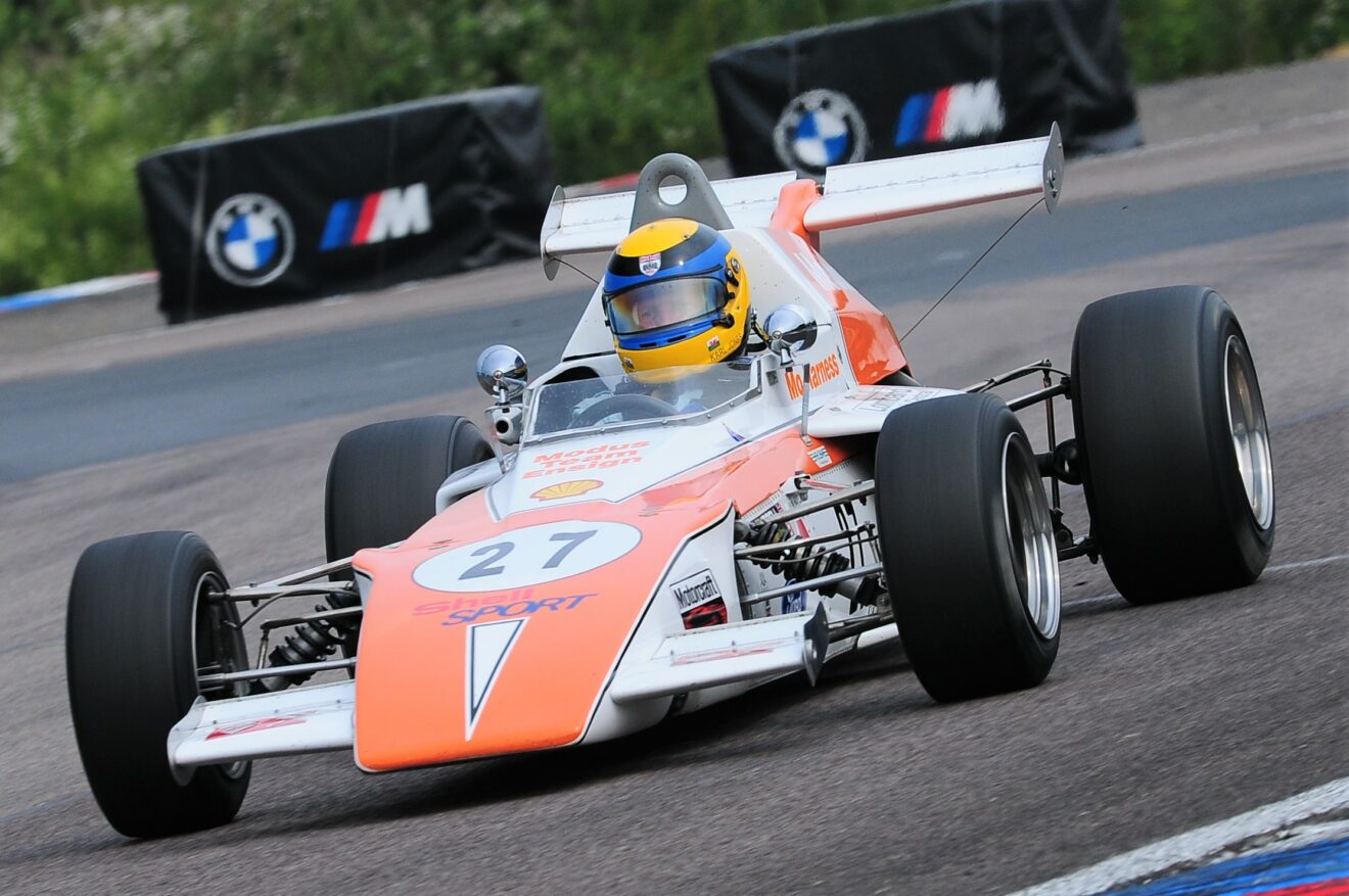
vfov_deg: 4.6
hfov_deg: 6.9
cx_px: 674
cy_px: 448
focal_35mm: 300
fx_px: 11229
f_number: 5
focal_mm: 200
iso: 200
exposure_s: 1/320
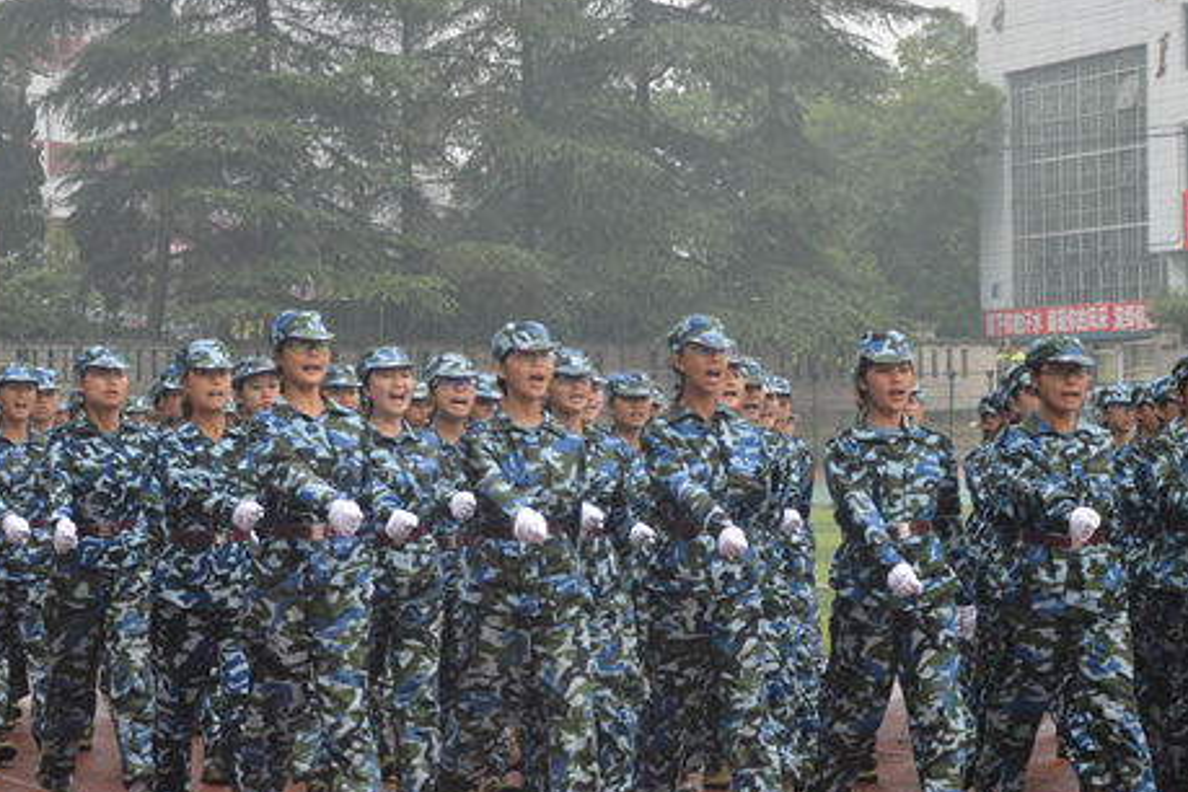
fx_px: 3366
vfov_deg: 13.4
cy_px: 417
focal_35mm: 102
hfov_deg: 20.0
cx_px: 699
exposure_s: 1/500
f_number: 5
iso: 2000
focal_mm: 52
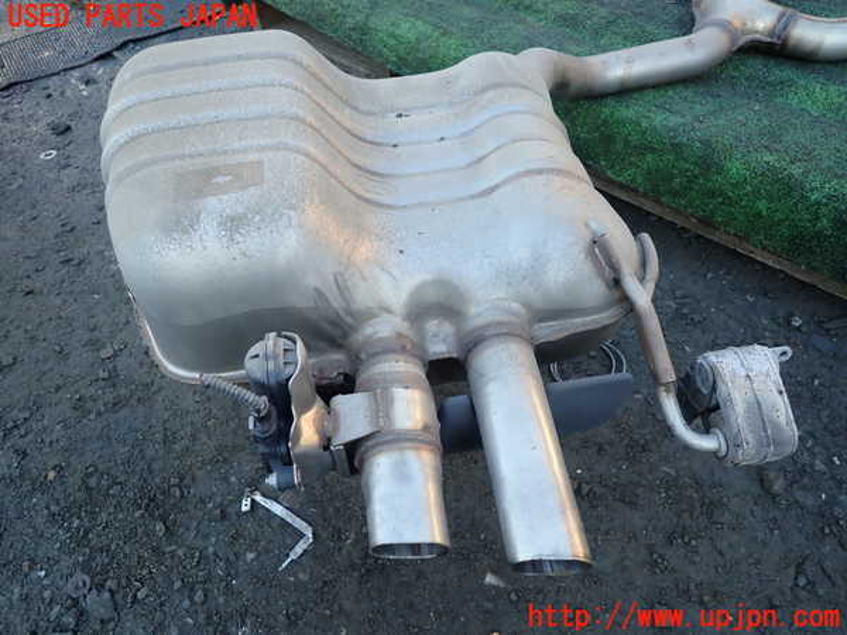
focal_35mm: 25
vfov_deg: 54.9
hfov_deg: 69.4
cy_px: 318
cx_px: 424
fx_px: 612
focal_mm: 4.5
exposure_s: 1/100
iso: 100
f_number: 2
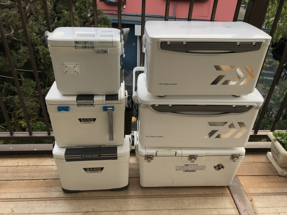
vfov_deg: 49.7
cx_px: 144
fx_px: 232
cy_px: 108
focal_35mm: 28
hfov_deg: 63.4
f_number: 1.8
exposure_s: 1/181
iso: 20
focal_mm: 3.99
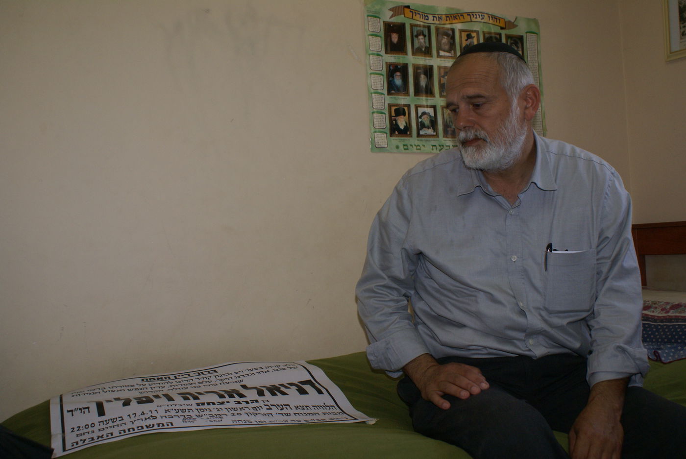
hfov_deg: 53.1
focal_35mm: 36
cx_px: 343
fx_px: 687
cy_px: 230
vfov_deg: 37.0
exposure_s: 1/60
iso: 400
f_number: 5.6
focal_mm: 24
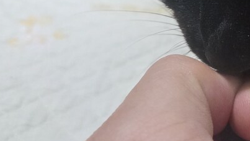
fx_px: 371
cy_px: 21
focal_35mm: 56
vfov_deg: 21.1
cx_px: 230
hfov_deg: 34.8
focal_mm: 5.4
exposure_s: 1/120
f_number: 1.8
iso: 400
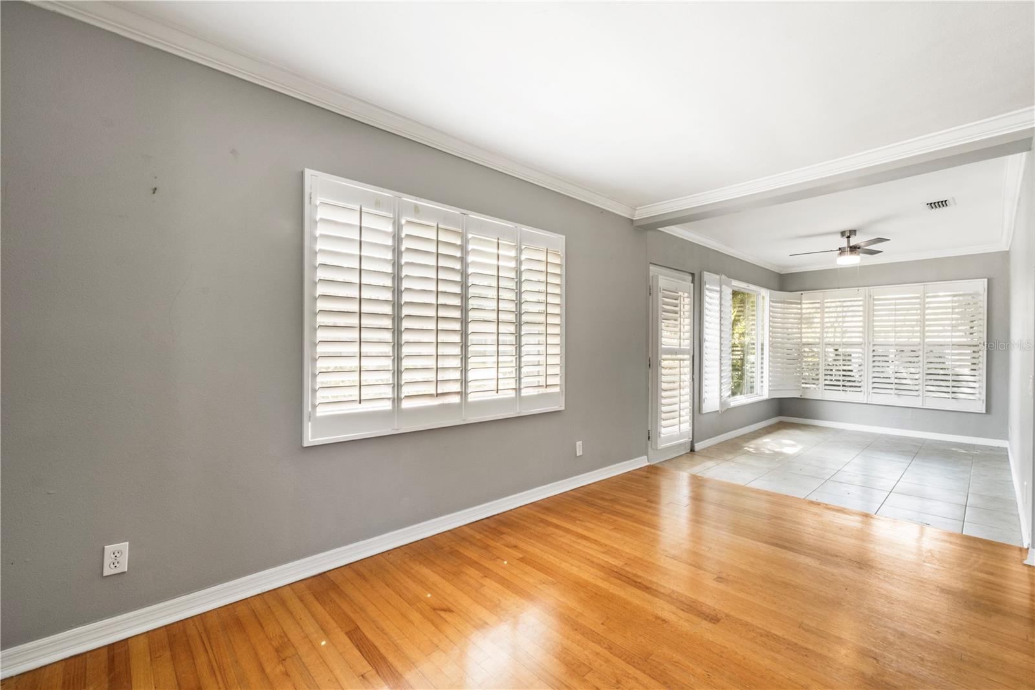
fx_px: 431
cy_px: 345
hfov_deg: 100.4
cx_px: 518
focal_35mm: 15
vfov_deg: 77.3
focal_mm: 10
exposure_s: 1/3
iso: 250
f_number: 13
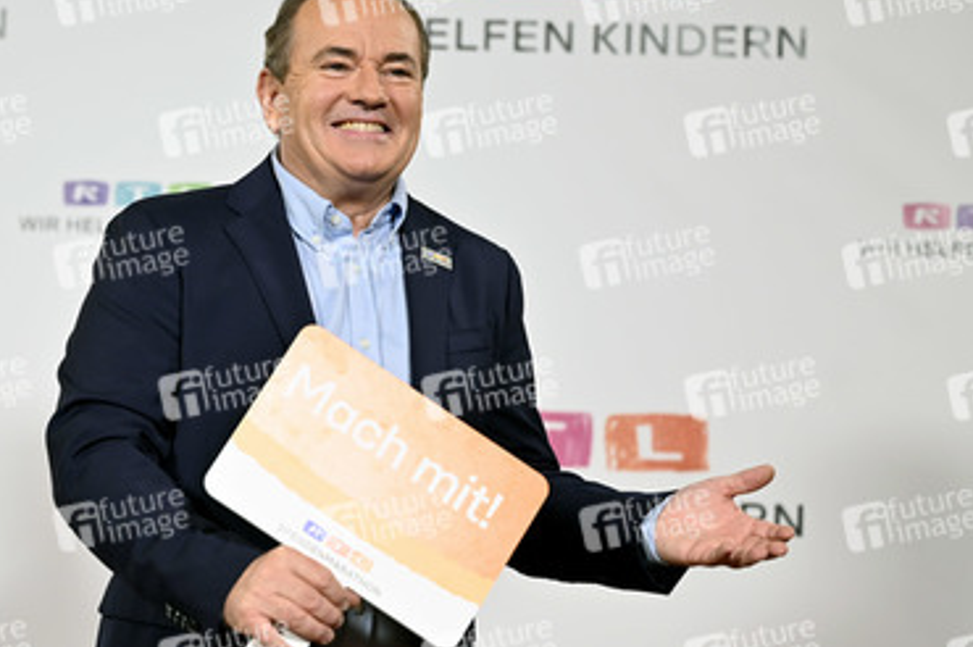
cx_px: 419
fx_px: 2700
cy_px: 324
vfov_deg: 13.7
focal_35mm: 100
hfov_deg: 20.4
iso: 1000
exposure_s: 1/320
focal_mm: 82
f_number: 2.8
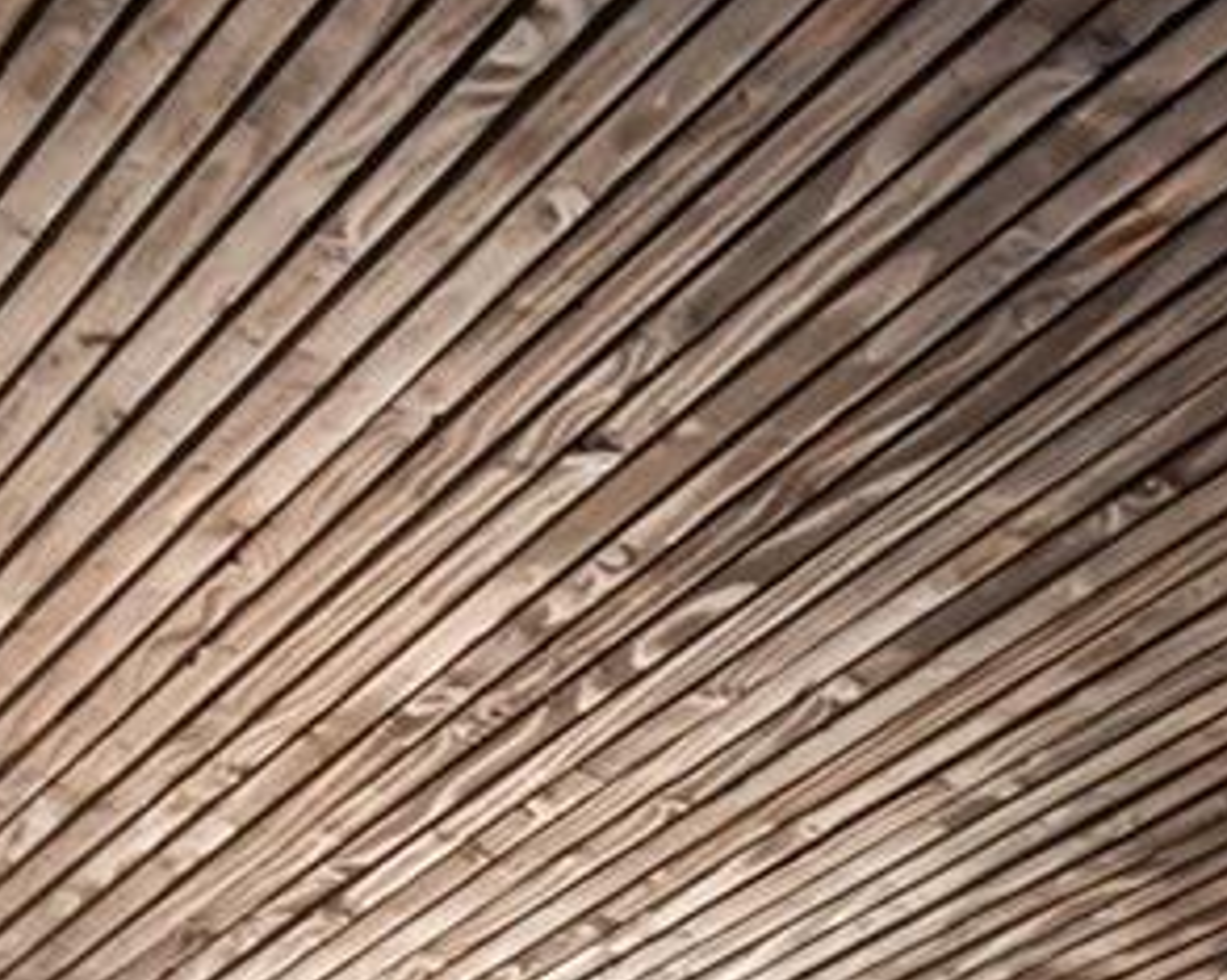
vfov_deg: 14.4
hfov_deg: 20.0
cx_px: 1855
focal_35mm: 82
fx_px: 2976
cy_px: 2144
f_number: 13
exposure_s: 1/5
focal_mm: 16
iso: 250
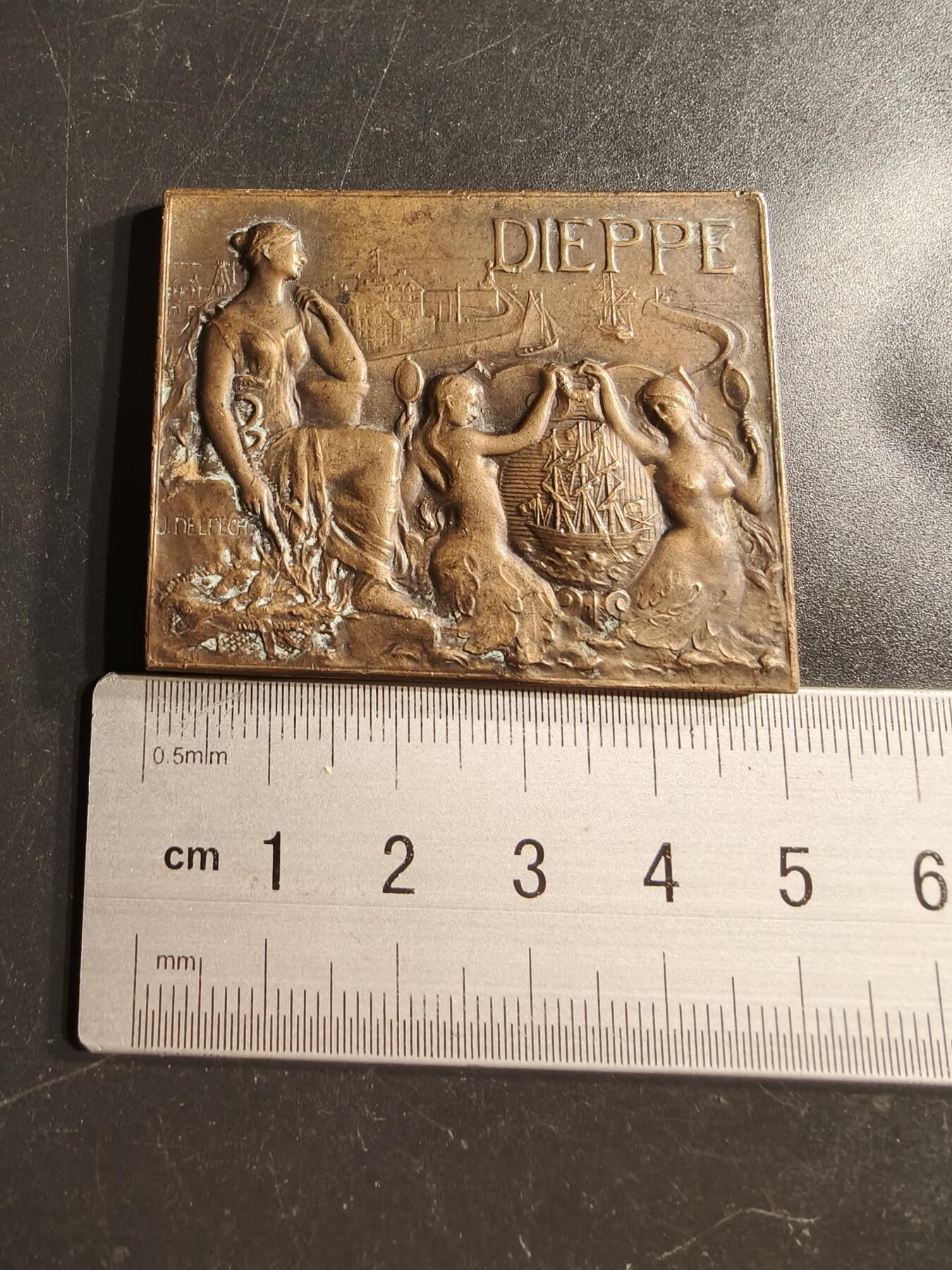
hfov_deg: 58.9
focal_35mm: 23
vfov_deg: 73.9
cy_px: 635
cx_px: 476
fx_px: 843
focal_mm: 2.32
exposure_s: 1/100
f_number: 2
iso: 320
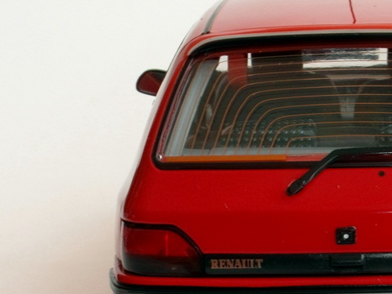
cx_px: 345
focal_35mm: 150
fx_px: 1698
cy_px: 195
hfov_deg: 13.1
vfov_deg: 9.9
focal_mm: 11.9
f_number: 7.6
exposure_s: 1/2
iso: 100
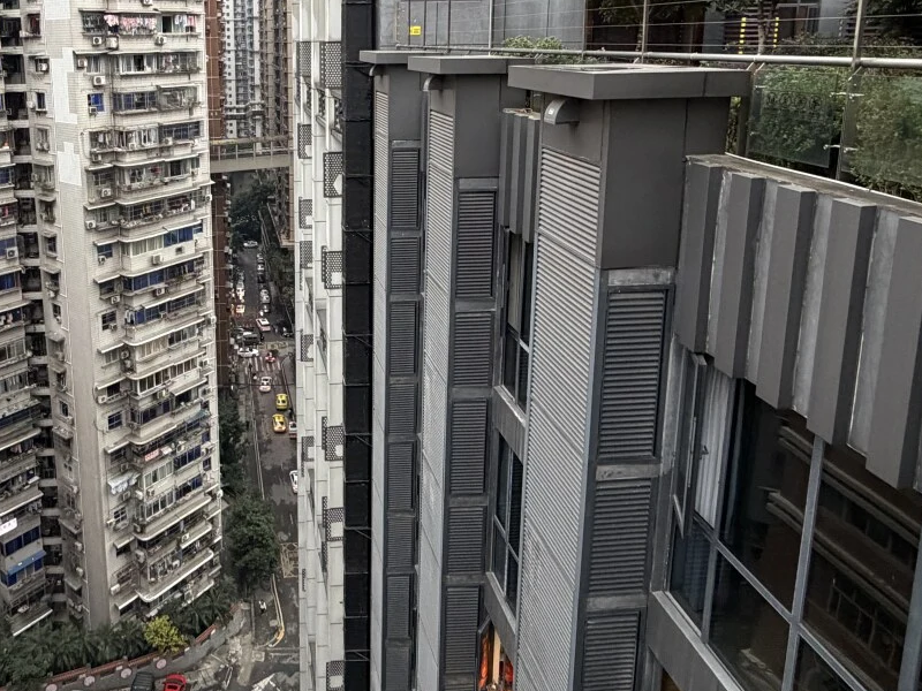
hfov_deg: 61.4
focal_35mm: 28
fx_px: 746
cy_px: 174
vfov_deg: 47.9
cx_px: 285
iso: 320
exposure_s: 1/69
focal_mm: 2.22
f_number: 2.2
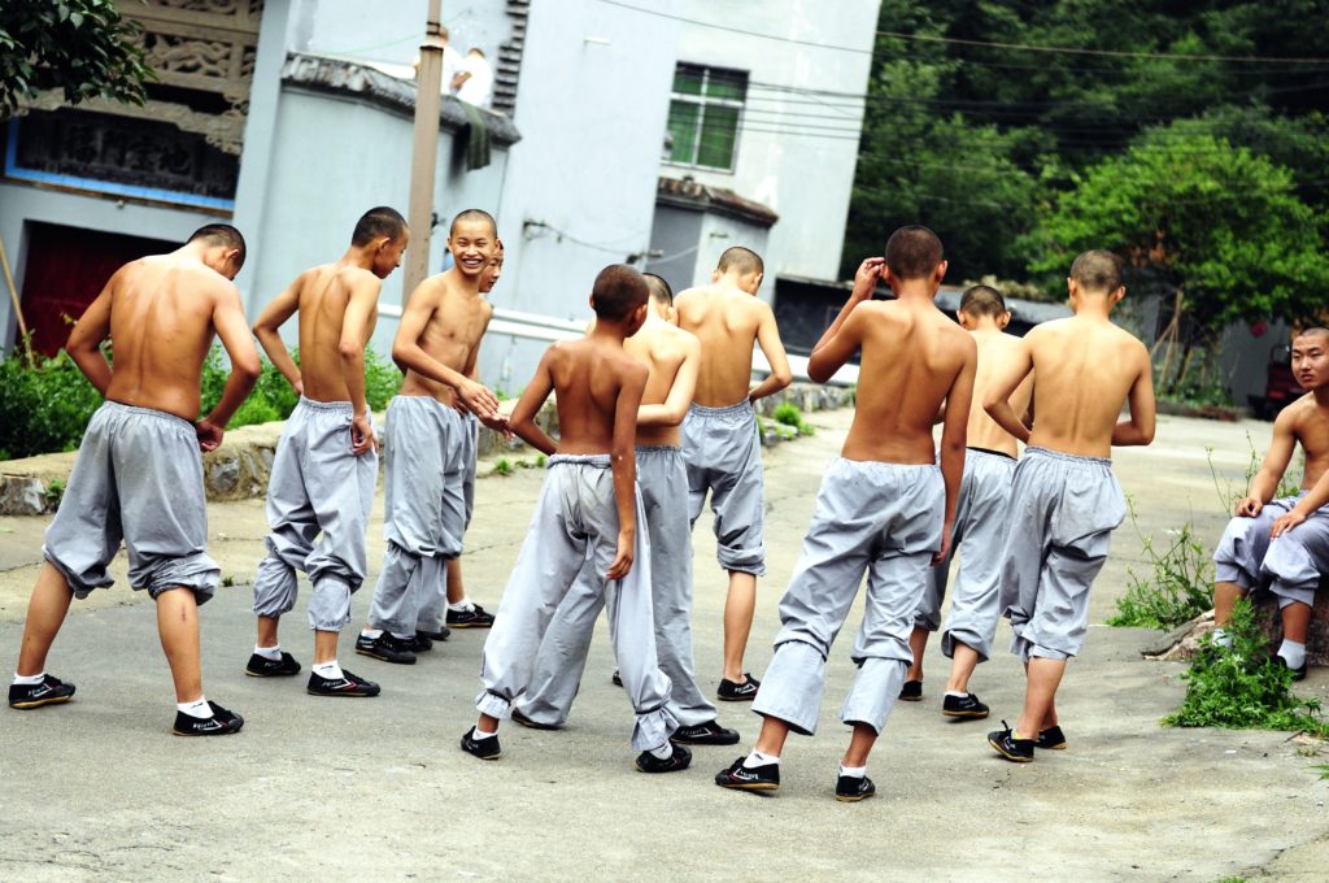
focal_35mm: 105
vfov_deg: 13.0
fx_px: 3871
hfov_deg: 19.5
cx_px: 664
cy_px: 442
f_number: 2.8
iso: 400
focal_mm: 70
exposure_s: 1/640
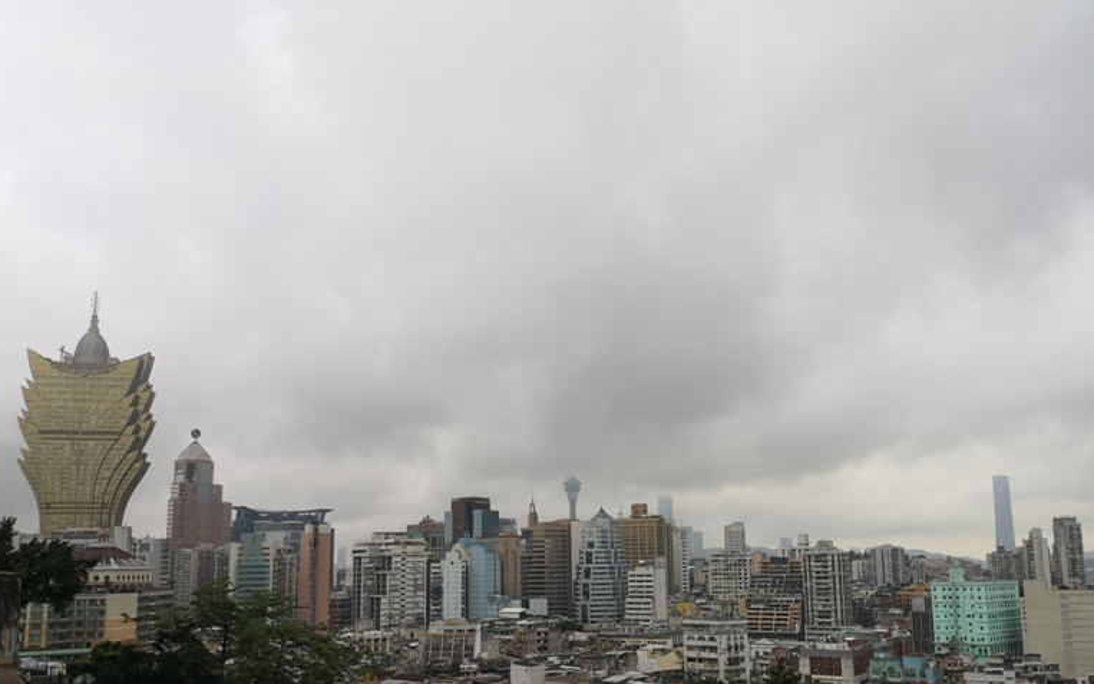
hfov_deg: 62.9
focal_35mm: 30
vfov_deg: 41.5
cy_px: 429
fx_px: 895
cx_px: 556
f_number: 1.8
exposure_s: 1/572
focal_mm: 3.95
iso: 50
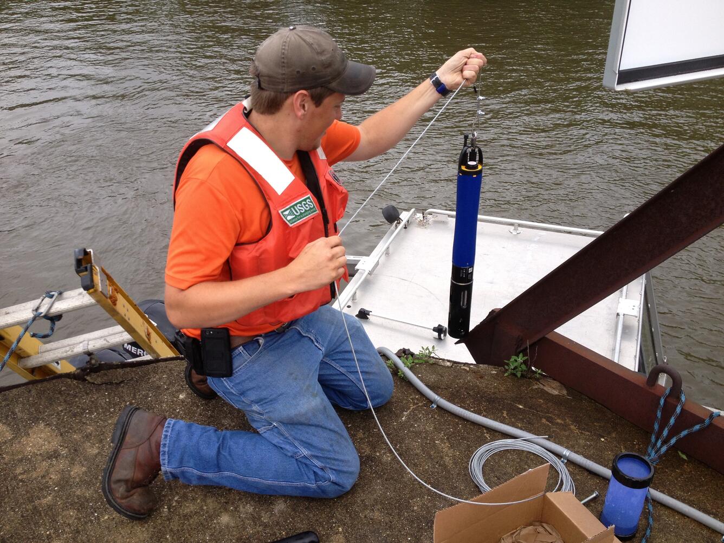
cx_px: 362
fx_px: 732
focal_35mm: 35
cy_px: 272
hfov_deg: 52.6
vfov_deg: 40.7
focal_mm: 4.28
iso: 64
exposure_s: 1/736
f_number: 2.4
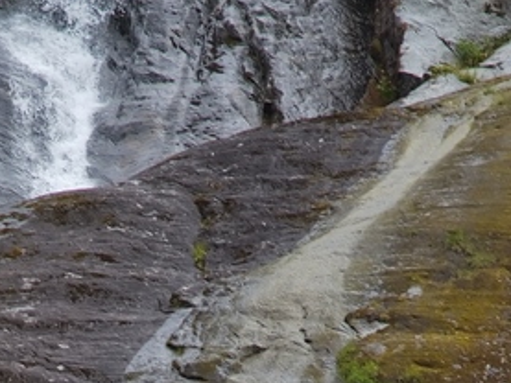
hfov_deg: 3.7
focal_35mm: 533
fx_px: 7872
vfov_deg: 2.8
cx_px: 89
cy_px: 685
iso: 100
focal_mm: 120
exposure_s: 1/250
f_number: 4
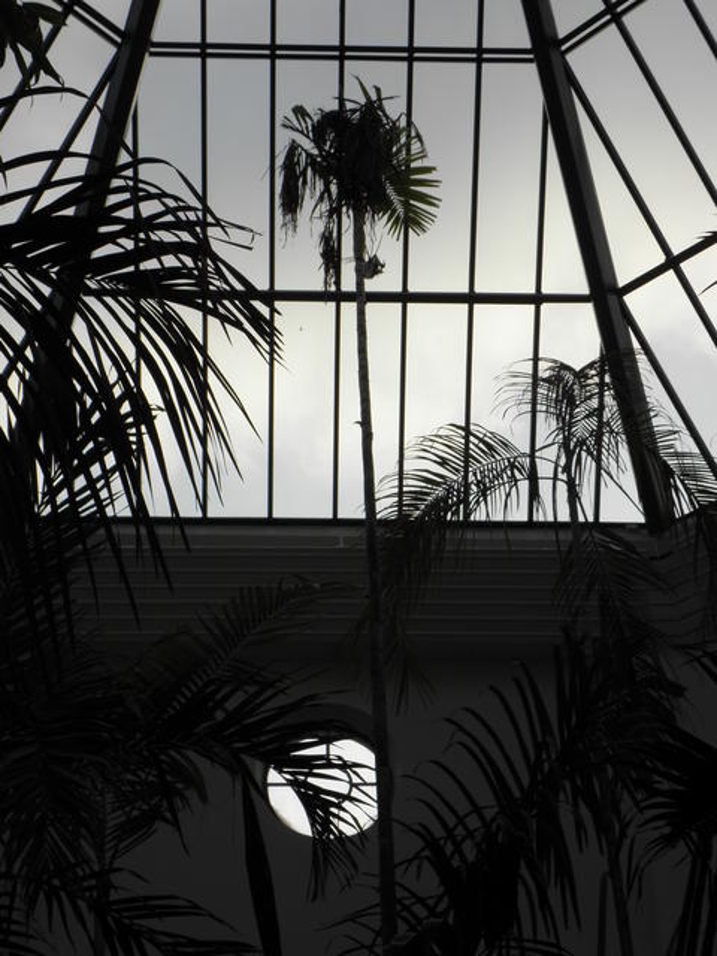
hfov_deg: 22.3
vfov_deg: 29.4
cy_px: 478
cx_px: 358
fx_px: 1823
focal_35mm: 66
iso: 64
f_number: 5.6
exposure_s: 1/125
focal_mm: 11.76
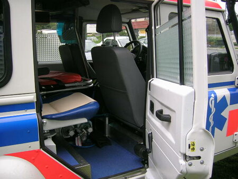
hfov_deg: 52.6
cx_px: 119
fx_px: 241
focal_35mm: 35
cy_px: 90
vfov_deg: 40.7
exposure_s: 1/251
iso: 50
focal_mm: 5.4
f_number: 2.8
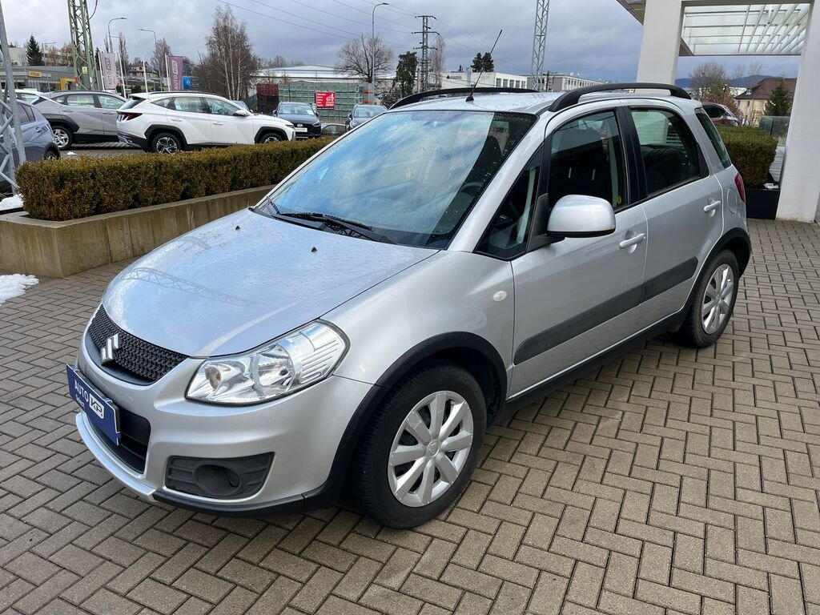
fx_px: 616
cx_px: 410
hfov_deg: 67.3
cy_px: 308
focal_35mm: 26
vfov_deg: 53.1
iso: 50
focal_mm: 5.1
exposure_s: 1/742
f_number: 1.6
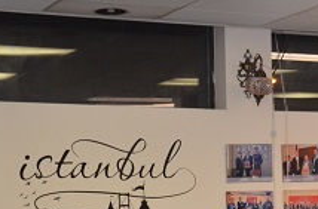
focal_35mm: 146
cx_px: 331
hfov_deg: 13.9
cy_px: 259
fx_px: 1285
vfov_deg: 9.2
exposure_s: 1/60
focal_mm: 32
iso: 800
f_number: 4
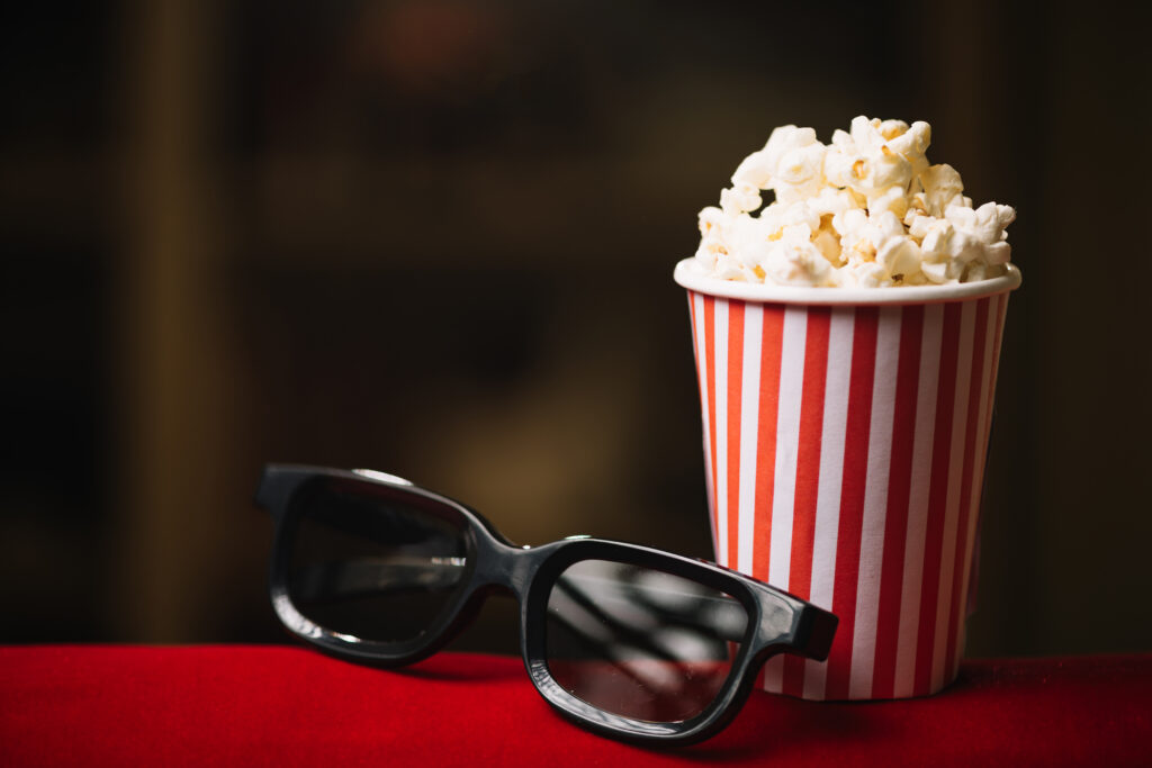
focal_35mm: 105
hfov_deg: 19.5
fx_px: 3360
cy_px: 384
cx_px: 576
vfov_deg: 13.0
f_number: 3
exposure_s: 1/160
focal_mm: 105
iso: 100
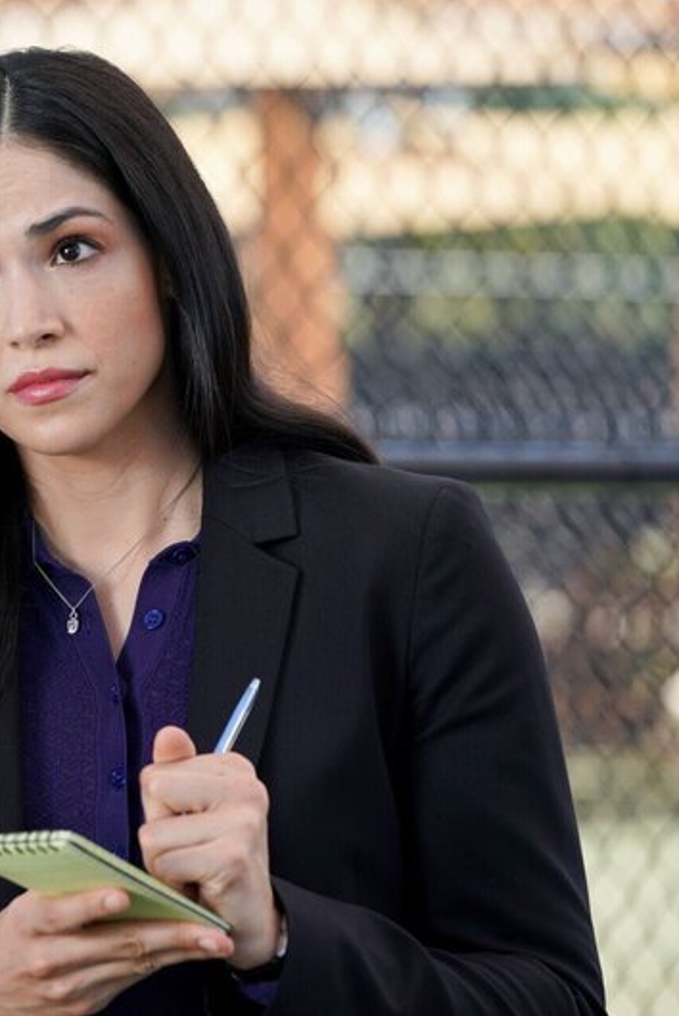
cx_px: -27
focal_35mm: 190
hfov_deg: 7.2
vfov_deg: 10.8
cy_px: 507
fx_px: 5368
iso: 100
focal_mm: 126
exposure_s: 1/320
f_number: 4.5
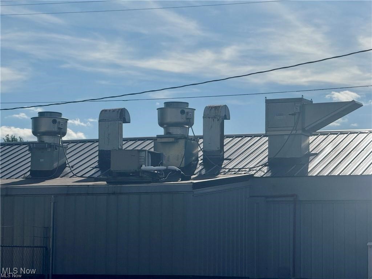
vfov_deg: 12.3
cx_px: 186
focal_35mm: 120
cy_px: 140
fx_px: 1290
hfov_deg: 16.4
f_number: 2.8
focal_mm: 15.66
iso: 40
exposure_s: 1/6289
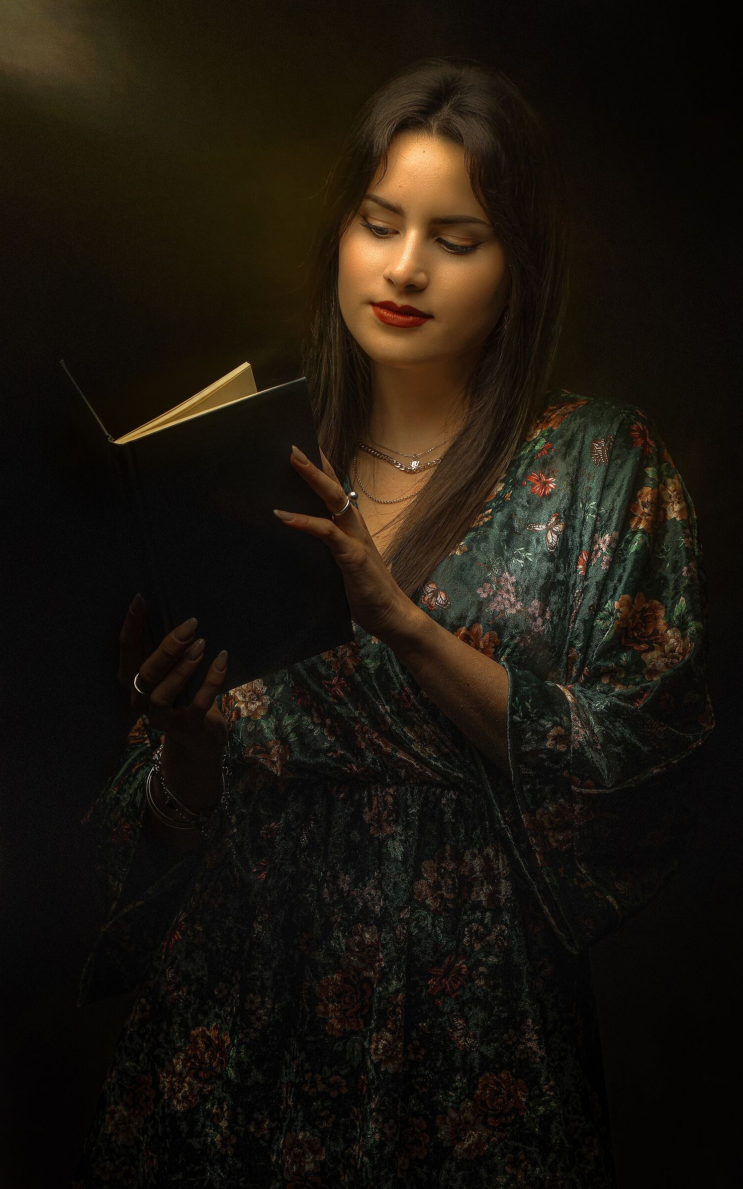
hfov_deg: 15.0
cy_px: 594
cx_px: 392
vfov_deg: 23.8
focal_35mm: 87
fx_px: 2818
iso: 100
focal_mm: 85
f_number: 7.1
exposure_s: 1/200
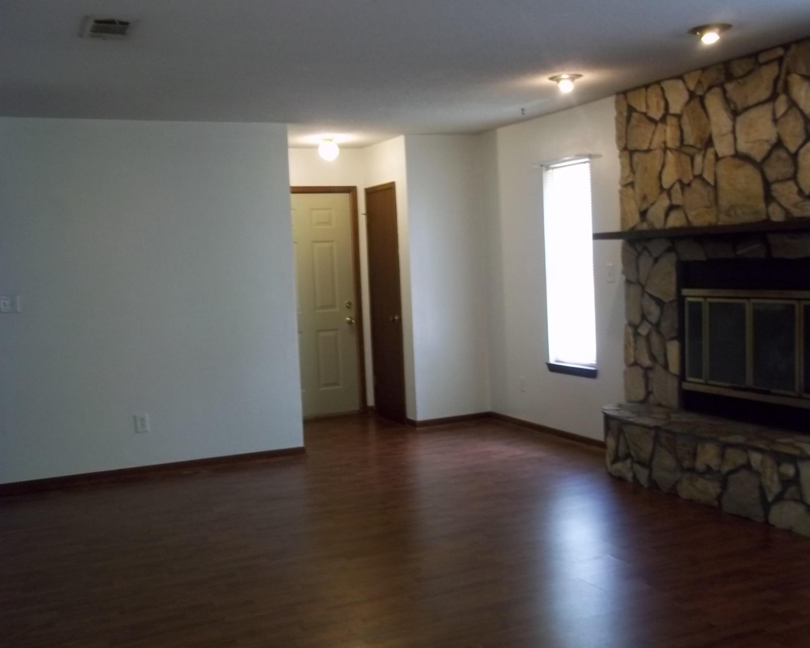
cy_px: 324
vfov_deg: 39.2
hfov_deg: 47.9
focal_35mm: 38
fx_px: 911
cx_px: 413
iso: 160
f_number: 3.1
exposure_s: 1/20
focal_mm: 6.5
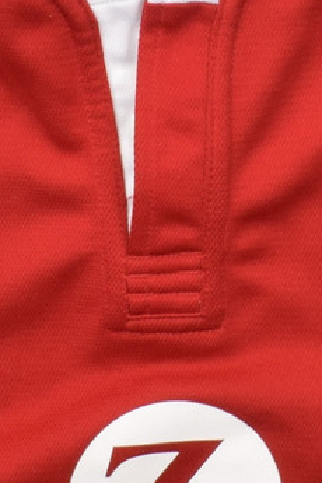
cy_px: 228
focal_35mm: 87
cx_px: 153
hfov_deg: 15.7
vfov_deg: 23.4
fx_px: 1167
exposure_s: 1/40
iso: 400
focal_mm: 20
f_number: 11
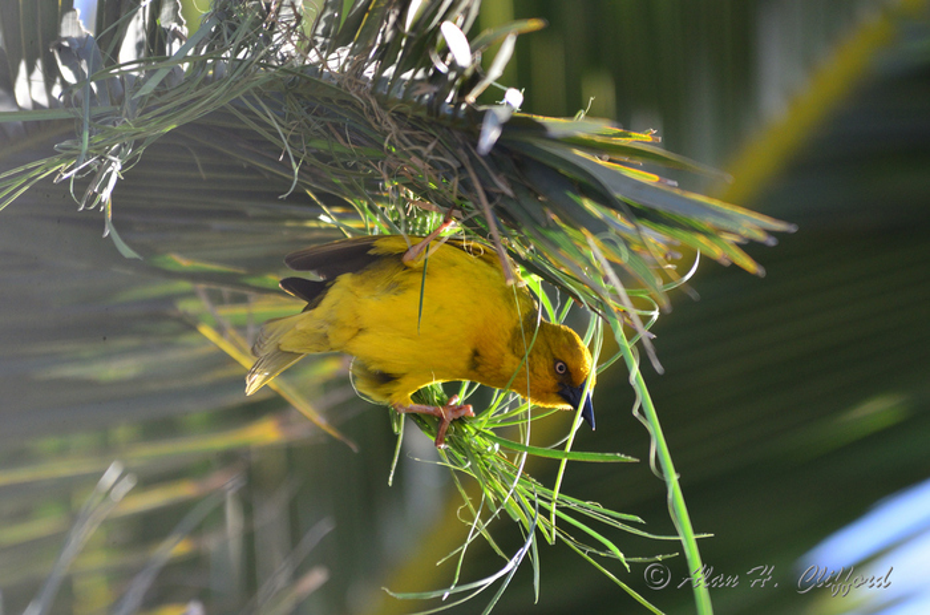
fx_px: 15461
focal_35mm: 600
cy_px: 308
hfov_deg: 3.4
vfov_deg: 2.3
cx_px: 465
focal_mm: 400
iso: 640
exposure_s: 1/800
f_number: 5.6
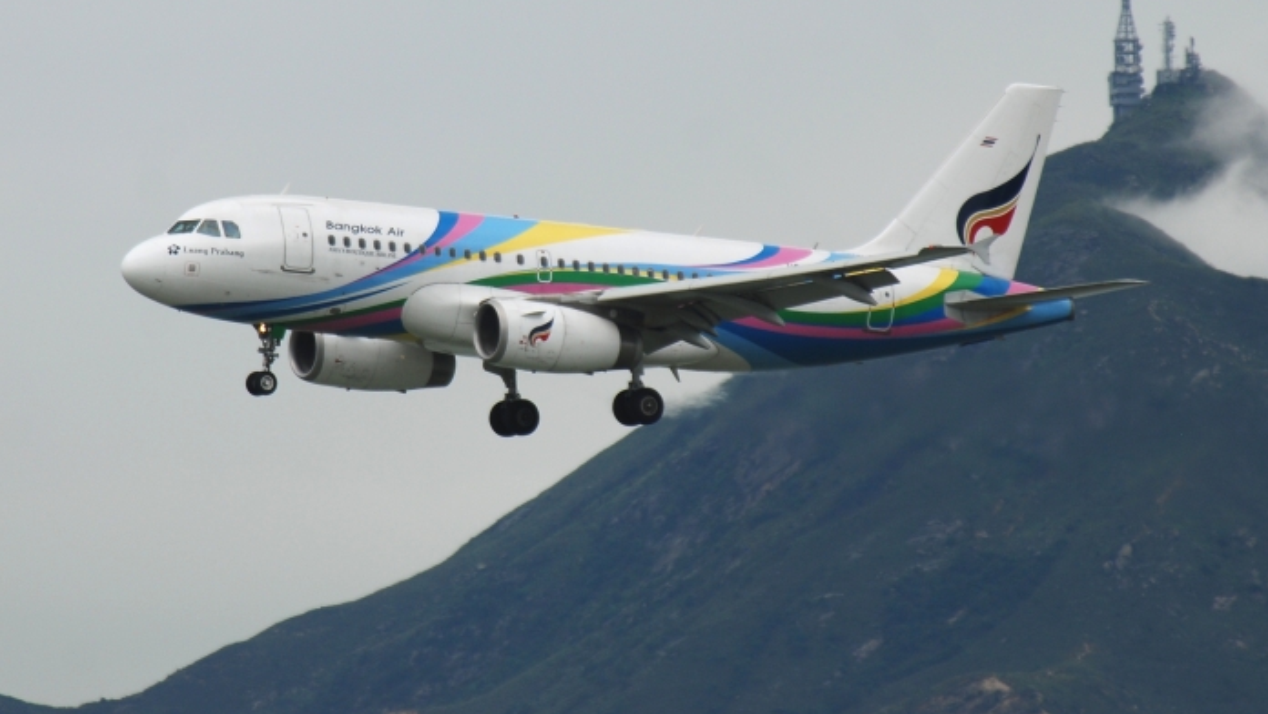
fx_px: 20684
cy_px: 261
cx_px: 590
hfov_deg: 3.5
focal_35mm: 615
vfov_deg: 2.0
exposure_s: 1/640
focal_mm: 340
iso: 200
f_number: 5.6
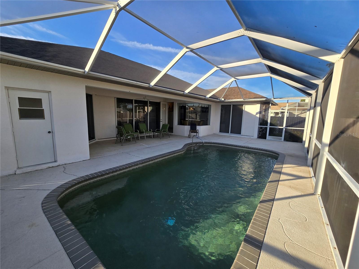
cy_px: 134
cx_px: 180
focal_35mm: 13
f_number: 2.2
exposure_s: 1/2000
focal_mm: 2.2
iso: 125
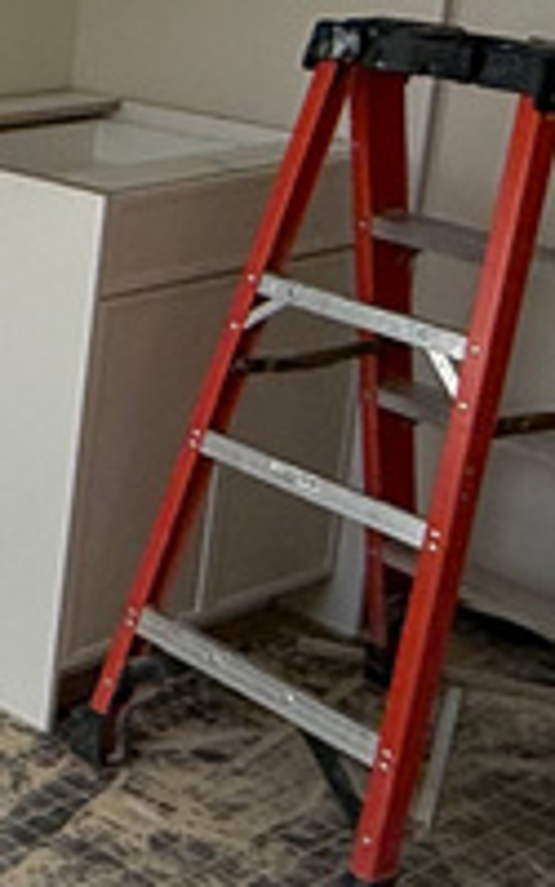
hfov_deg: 13.2
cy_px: 106
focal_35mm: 76
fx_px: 1839
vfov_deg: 26.3
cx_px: -746
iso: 64
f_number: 2.2
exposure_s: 1/388
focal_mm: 2.22
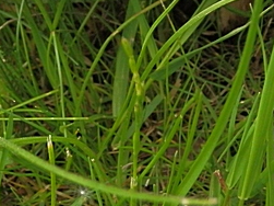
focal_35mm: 118
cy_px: -69
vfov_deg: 12.1
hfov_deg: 16.7
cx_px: 130
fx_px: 934
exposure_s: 1/320
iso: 320
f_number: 3.9
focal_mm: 6.7
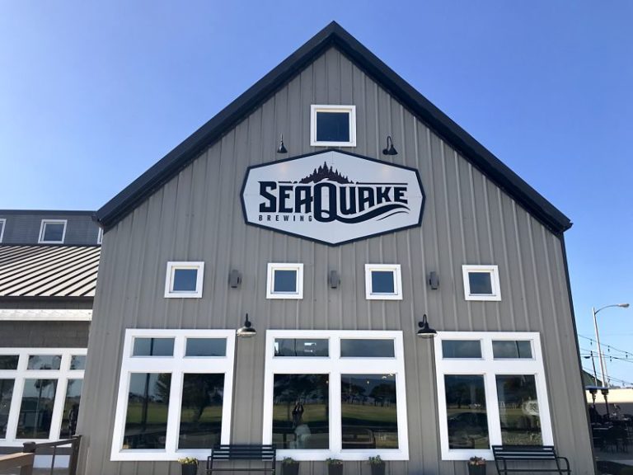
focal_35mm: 28
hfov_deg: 63.4
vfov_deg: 49.7
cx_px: 316
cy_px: 238
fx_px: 512
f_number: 1.8
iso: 20
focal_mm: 3.99
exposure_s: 1/1312
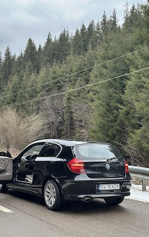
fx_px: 350
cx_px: 61
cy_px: 115
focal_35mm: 54
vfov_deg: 37.5
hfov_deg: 24.0
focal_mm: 6.86
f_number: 1.78
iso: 80
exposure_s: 1/402
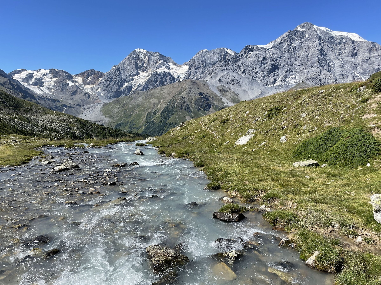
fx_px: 286
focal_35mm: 26
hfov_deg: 67.3
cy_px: 142
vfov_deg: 53.1
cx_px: 190
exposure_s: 1/3125
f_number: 1.6
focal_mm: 4.2
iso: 32
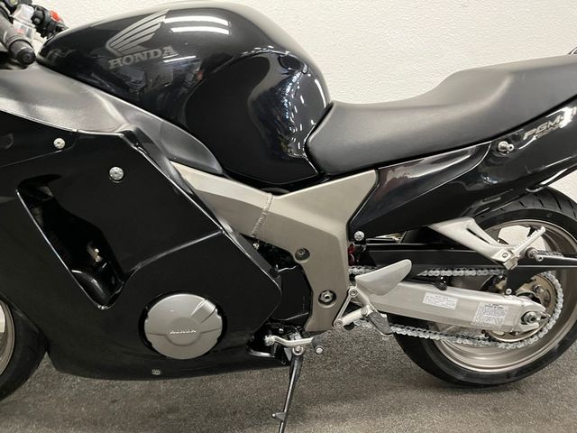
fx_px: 433
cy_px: 216
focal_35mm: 26
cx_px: 288
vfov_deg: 53.1
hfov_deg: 67.3
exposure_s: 1/50
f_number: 1.6
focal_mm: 5.1
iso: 500
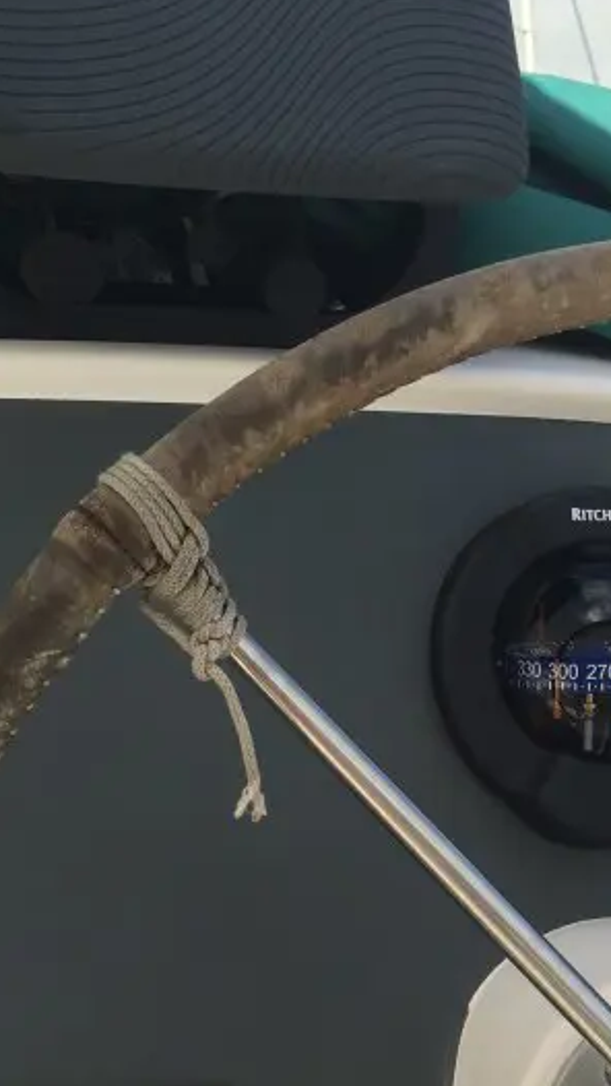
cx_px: 652
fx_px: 1843
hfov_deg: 18.2
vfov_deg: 31.1
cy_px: 1005
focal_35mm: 64
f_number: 2.2
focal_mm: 4.15
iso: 32
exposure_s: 1/1319
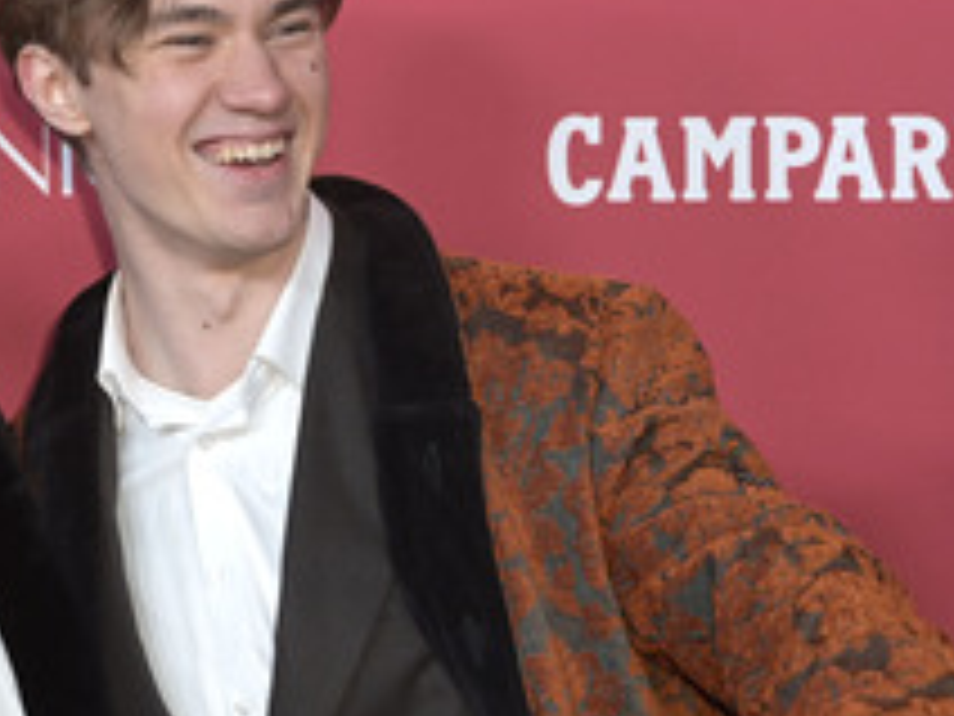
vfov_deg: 10.4
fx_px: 3941
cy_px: 428
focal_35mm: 143
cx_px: 97
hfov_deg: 13.7
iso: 1600
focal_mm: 70
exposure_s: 1/400
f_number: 5
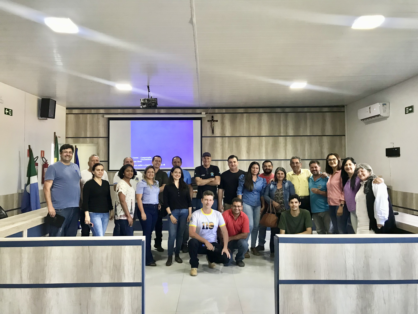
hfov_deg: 63.4
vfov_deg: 49.7
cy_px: 157
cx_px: 209
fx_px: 338
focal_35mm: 28
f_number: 1.8
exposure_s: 1/15
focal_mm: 3.99
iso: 64
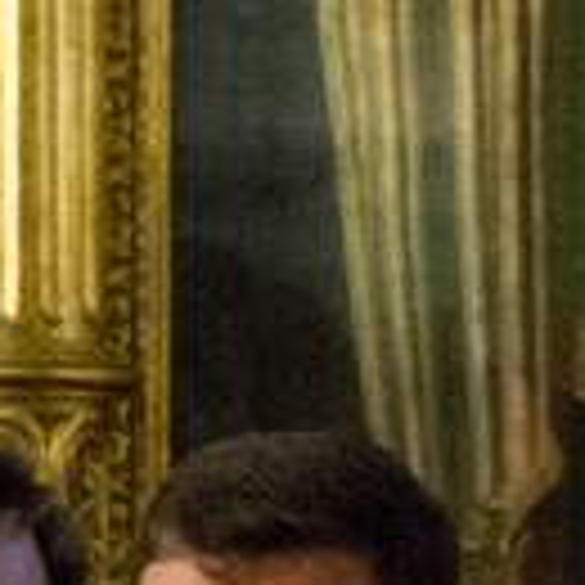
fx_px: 7916
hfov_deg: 4.1
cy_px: 392
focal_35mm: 414
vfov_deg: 4.2
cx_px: -1069
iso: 2000
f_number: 4.2
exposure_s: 1/50
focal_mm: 44
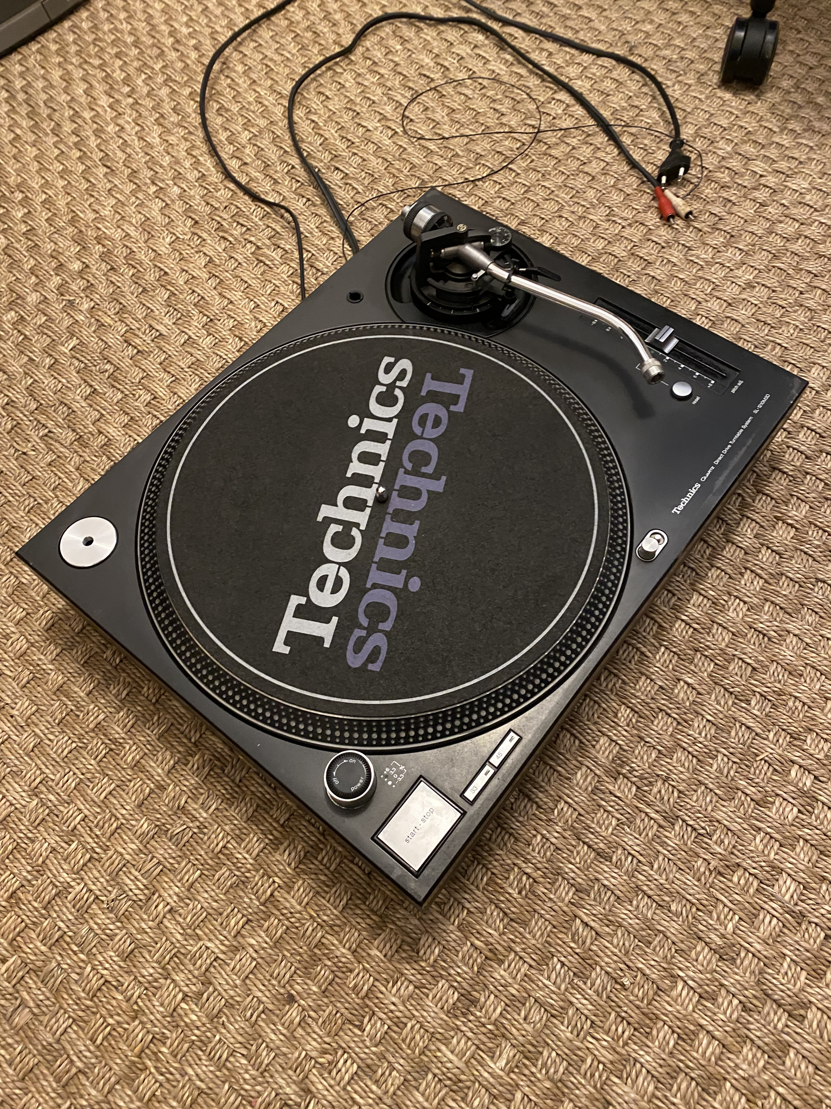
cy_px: 554
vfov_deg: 67.3
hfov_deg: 53.1
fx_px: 832
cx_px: 416
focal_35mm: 26
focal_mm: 4.25
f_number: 1.8
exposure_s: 1/25
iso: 640
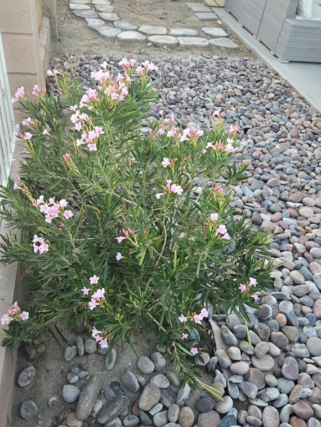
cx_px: 155
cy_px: 210
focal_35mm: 31
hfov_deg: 45.4
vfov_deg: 58.3
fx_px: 383
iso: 160
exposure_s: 1/180
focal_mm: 5.4
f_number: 1.8
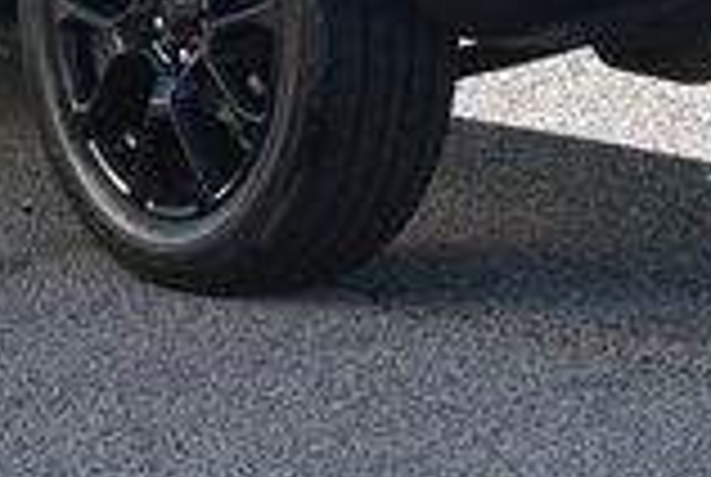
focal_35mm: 299
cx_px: 338
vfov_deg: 4.6
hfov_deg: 6.9
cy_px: -457
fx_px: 5916
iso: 100
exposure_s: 1/125
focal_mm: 74
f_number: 9
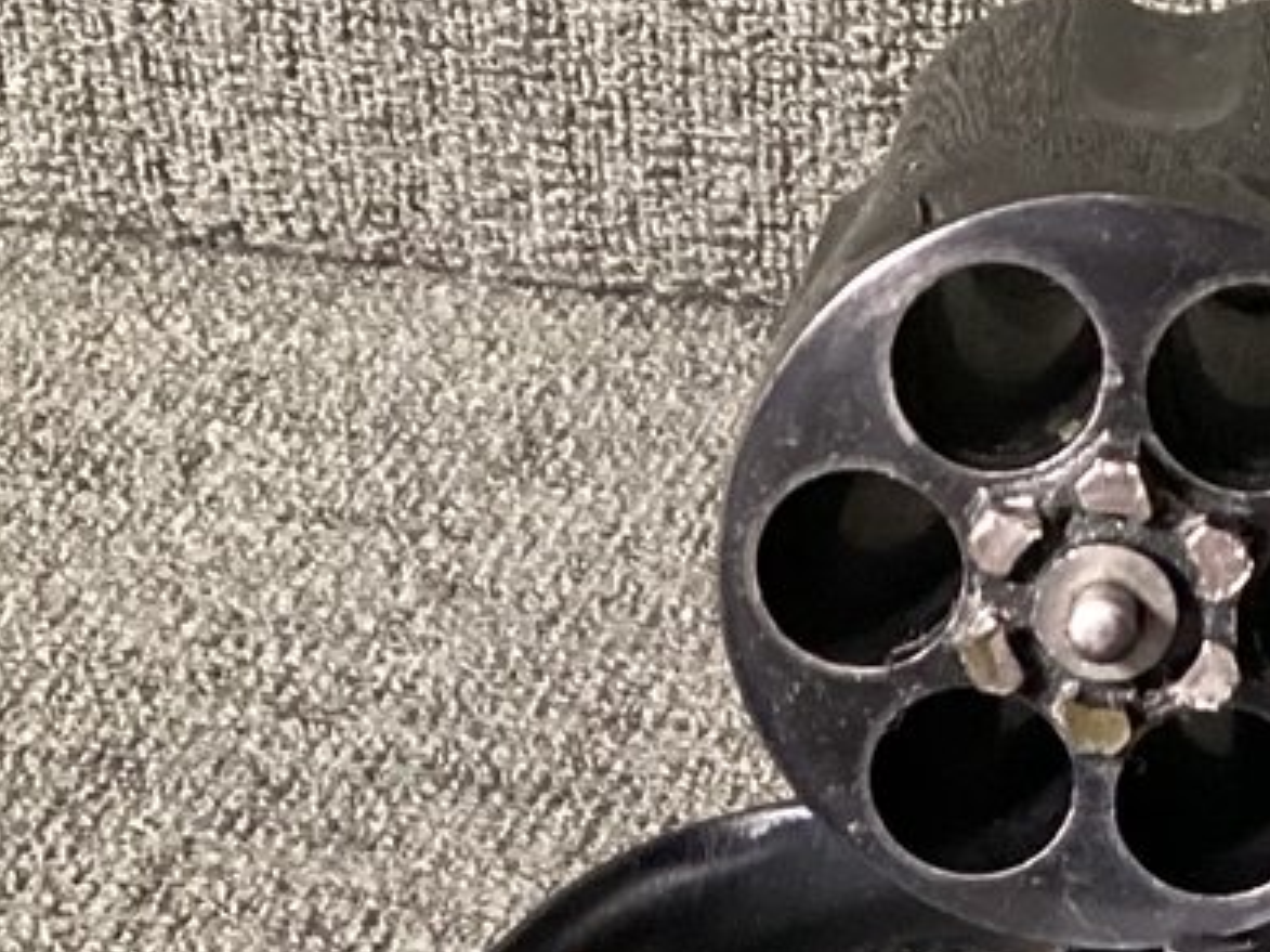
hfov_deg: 16.3
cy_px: 1308
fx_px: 4401
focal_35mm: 120
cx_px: 983
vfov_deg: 11.9
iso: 400
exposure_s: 1/30
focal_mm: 3.3
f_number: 2.4
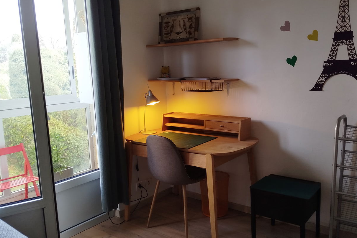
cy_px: 117
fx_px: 327
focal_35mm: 33
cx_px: 205
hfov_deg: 57.0
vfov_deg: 40.0
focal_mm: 5.31
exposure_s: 1/50
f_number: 1.7
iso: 64
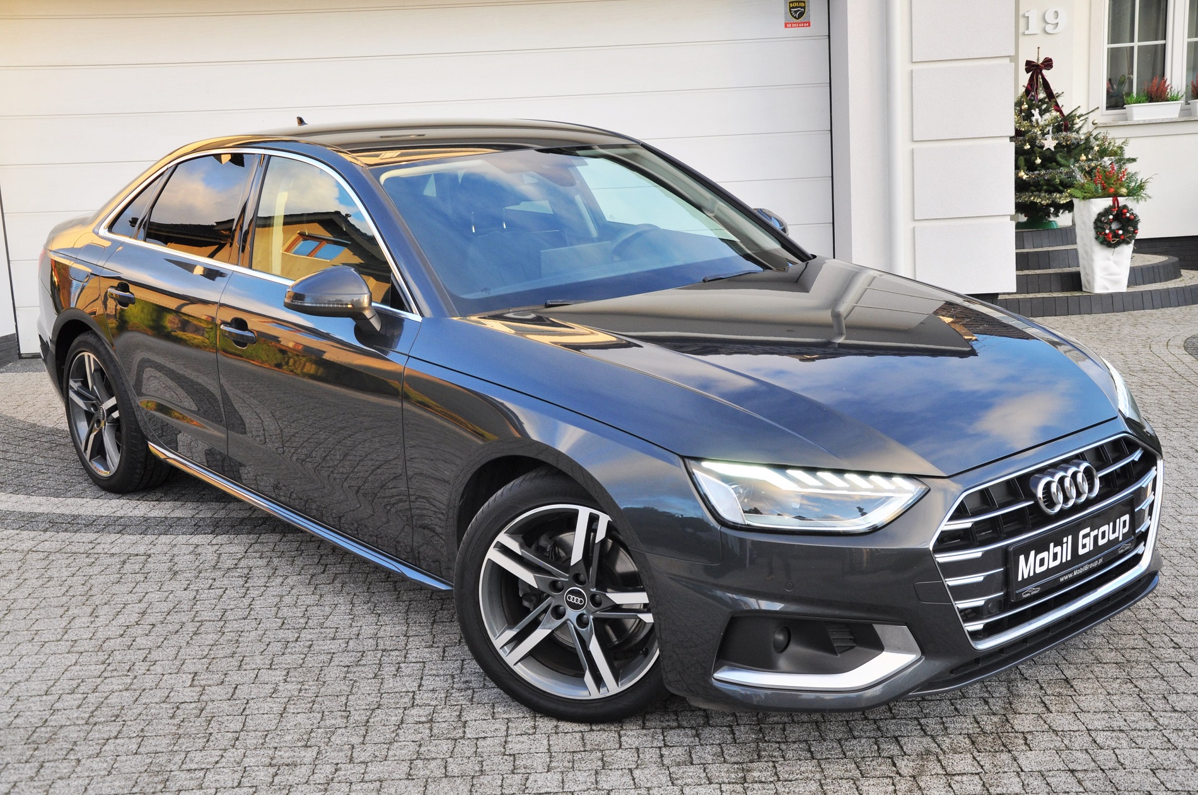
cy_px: 398
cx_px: 599
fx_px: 1396
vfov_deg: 31.8
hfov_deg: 46.5
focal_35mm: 42
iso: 400
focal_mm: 28
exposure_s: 1/80
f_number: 9
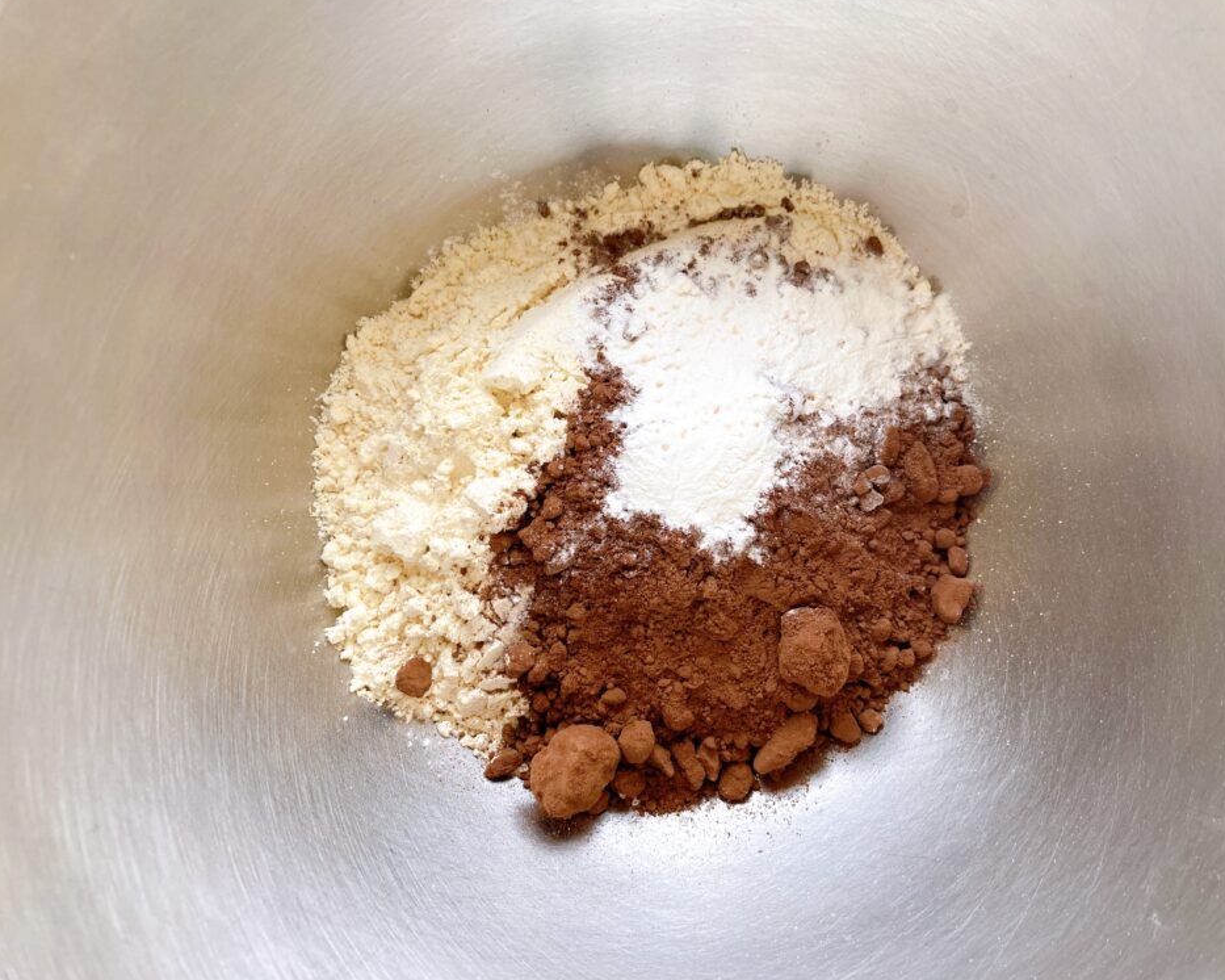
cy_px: 487
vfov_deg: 48.5
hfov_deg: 58.7
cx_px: 671
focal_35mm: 30
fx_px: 1087
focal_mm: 3.99
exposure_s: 1/50
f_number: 1.8
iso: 64
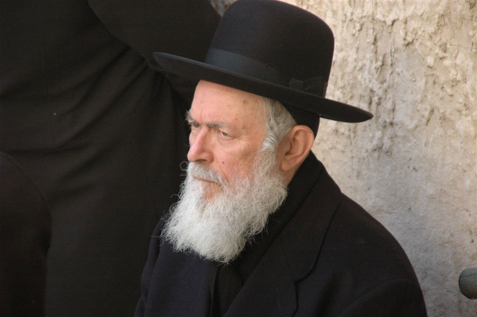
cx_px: 238
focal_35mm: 262
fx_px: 3475
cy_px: 158
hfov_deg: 7.9
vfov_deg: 5.2
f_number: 6
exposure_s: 1/160
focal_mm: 175
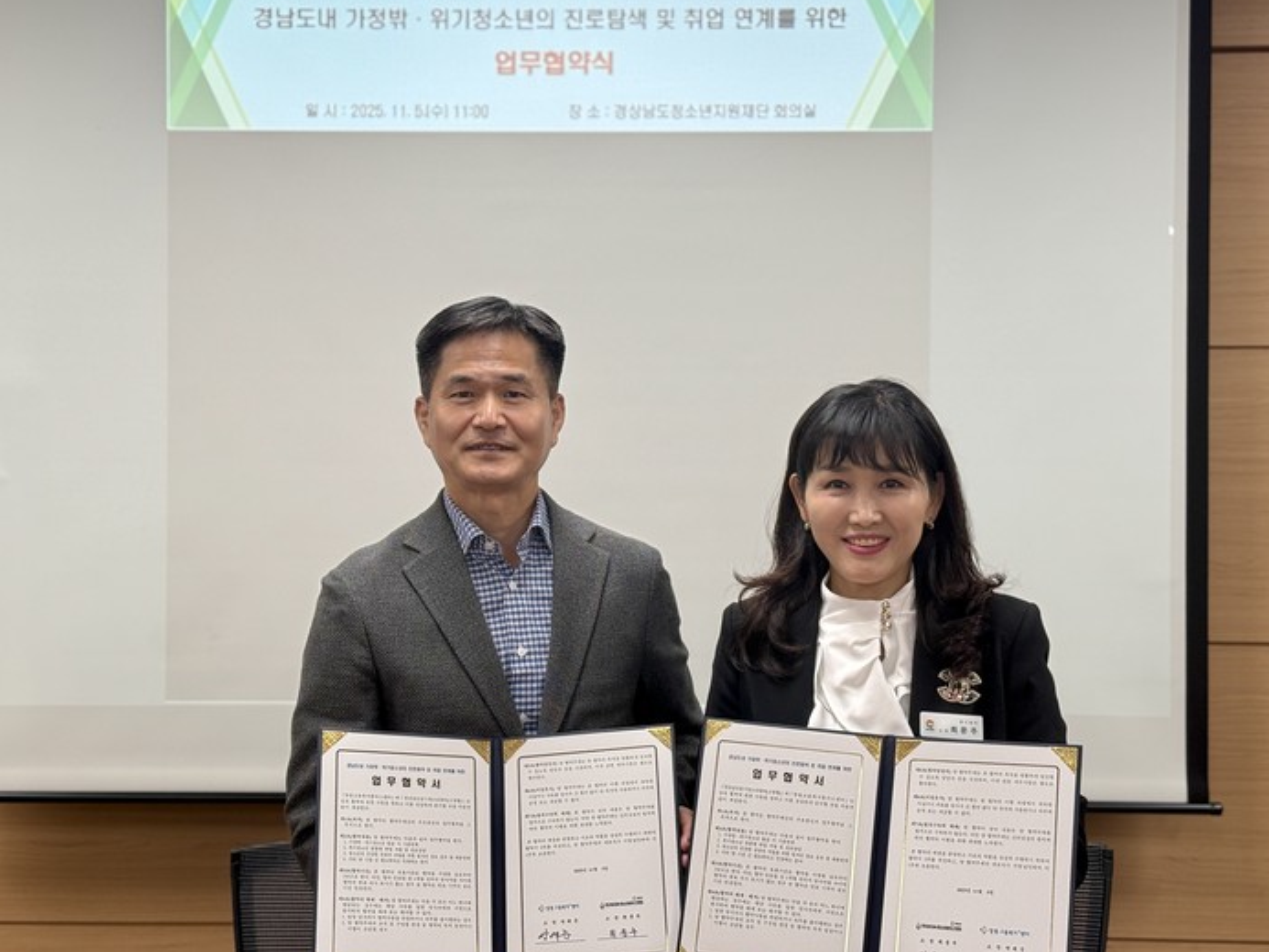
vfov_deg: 27.0
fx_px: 1980
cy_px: 448
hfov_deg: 35.5
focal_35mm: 54
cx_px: 623
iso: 64
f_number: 1.78
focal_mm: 6.76
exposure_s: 1/120
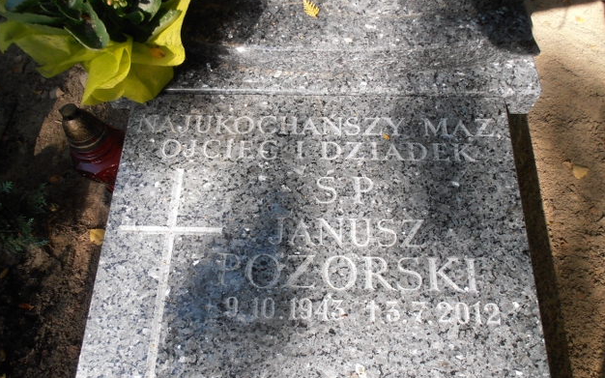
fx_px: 429
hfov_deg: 70.4
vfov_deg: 47.5
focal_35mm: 26
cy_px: 211
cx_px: 297
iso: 80
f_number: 7.9
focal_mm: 4.2
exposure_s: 1/40
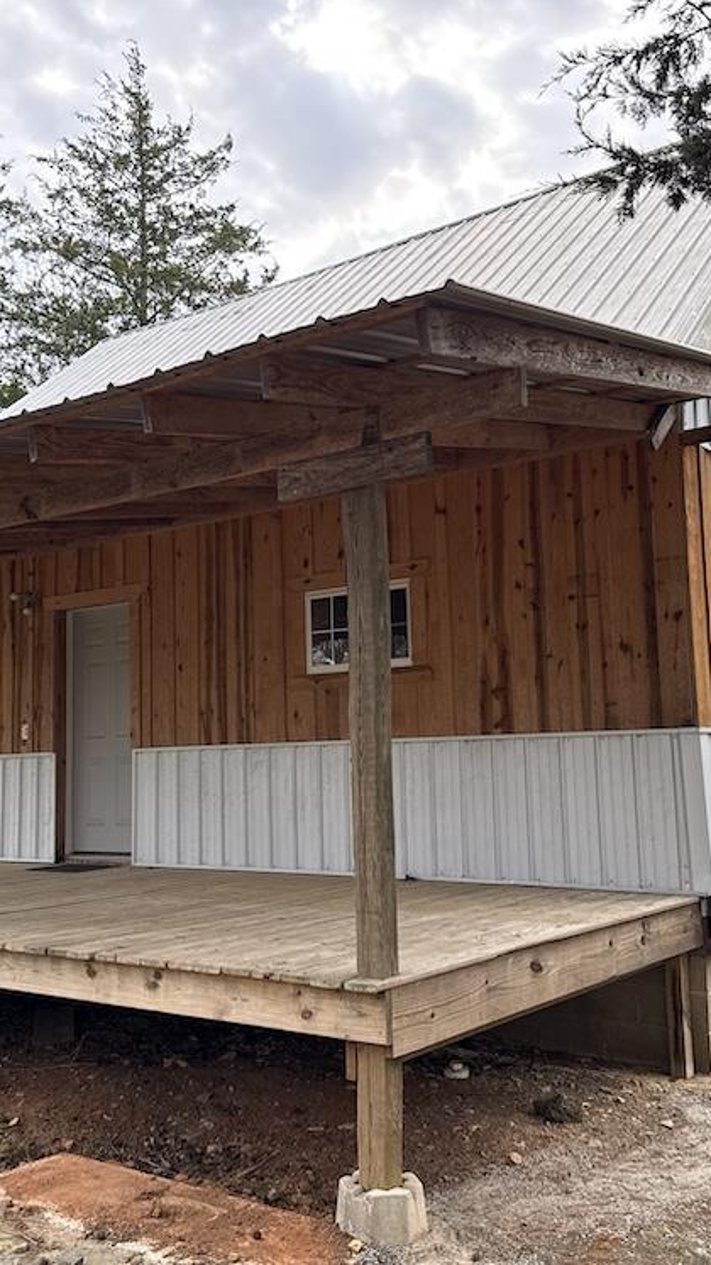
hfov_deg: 33.7
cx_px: 330
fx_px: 1173
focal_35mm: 35
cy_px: 632
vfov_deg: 56.6
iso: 100
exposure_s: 1/1091
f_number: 1.78
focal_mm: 6.76
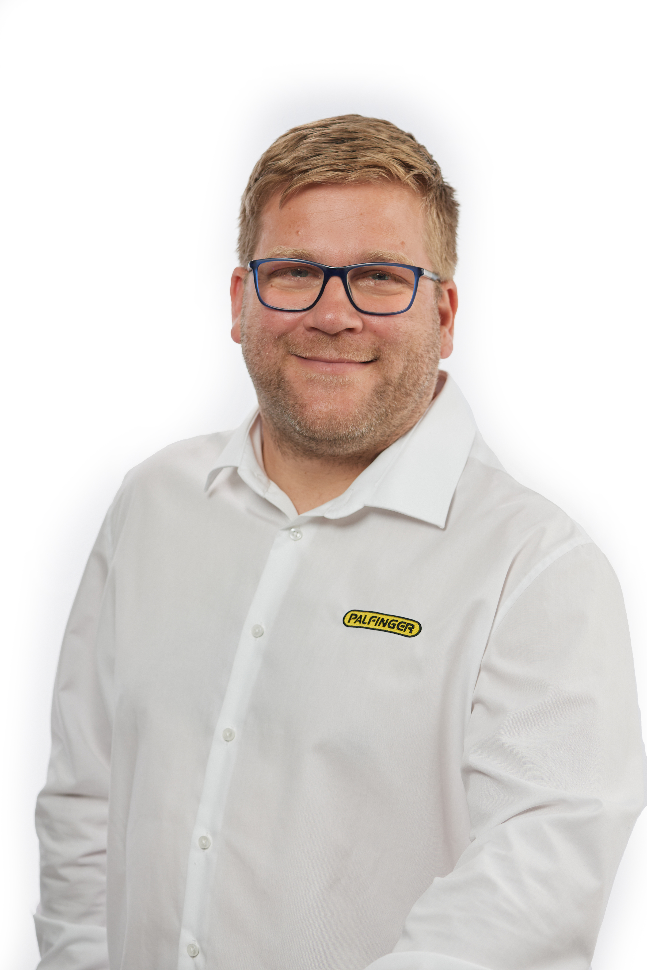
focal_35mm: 105
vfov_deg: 19.5
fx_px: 2830
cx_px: 324
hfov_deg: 13.0
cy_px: 485
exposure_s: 1/80
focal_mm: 105
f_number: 6.3
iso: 200
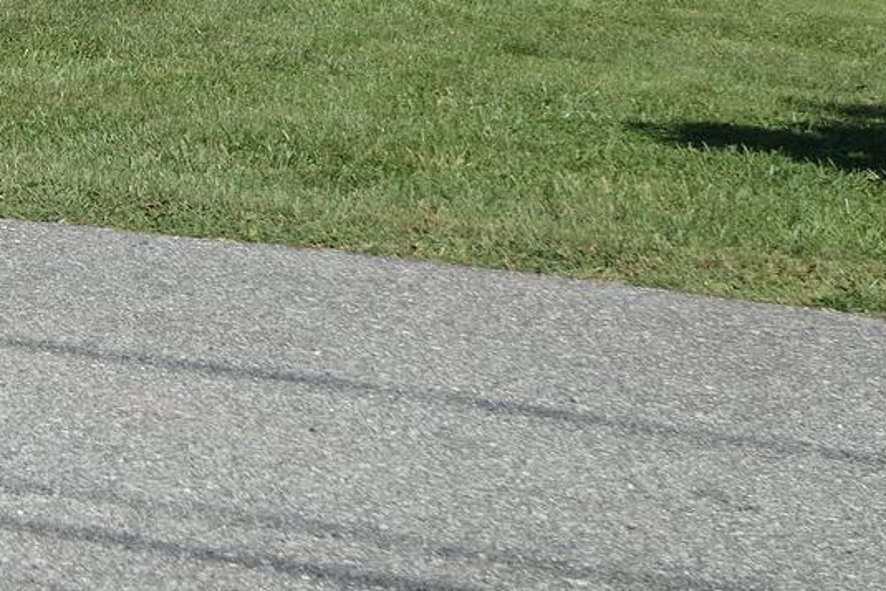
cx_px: -641
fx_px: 3299
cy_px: -473
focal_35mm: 134
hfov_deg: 13.8
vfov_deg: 9.7
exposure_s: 1/1600
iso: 125
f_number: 3.5
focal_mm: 12.8
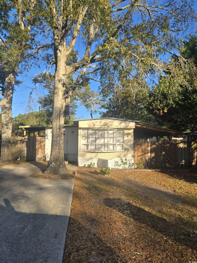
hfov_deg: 58.9
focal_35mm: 23
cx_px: 98
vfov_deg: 73.9
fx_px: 175
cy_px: 132
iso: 25
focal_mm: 5.4
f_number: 1.8
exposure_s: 1/1084
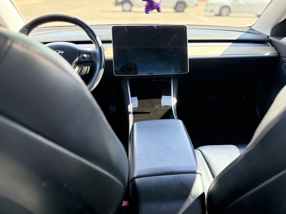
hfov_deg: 53.5
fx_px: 281
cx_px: 174
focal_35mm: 34
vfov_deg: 41.6
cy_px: 84
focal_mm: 5.96
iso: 125
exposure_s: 1/87
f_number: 1.6
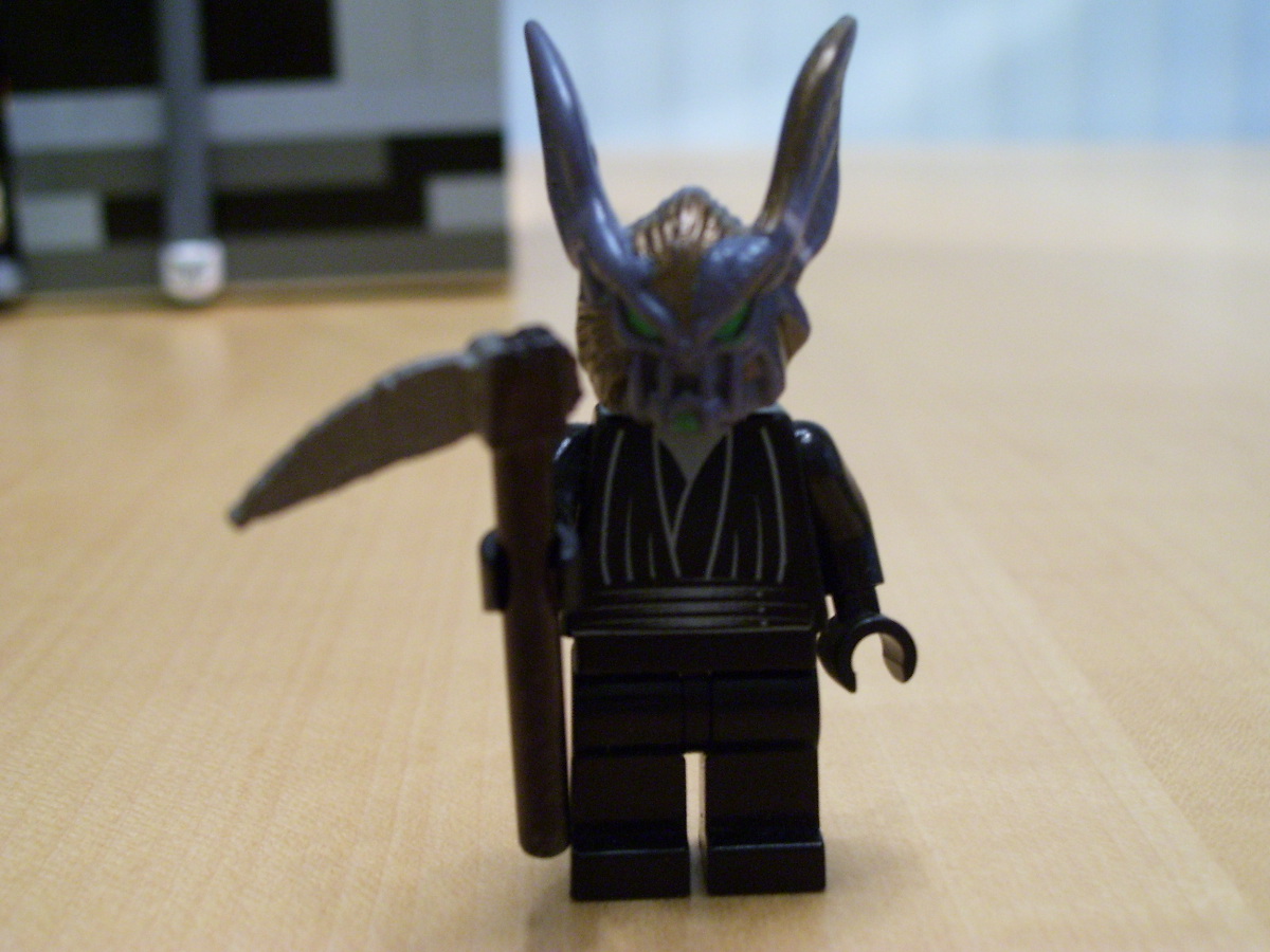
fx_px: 1651
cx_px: 635
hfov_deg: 42.1
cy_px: 476
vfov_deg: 32.2
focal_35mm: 45
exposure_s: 1/8
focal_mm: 7.6
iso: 160
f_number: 3
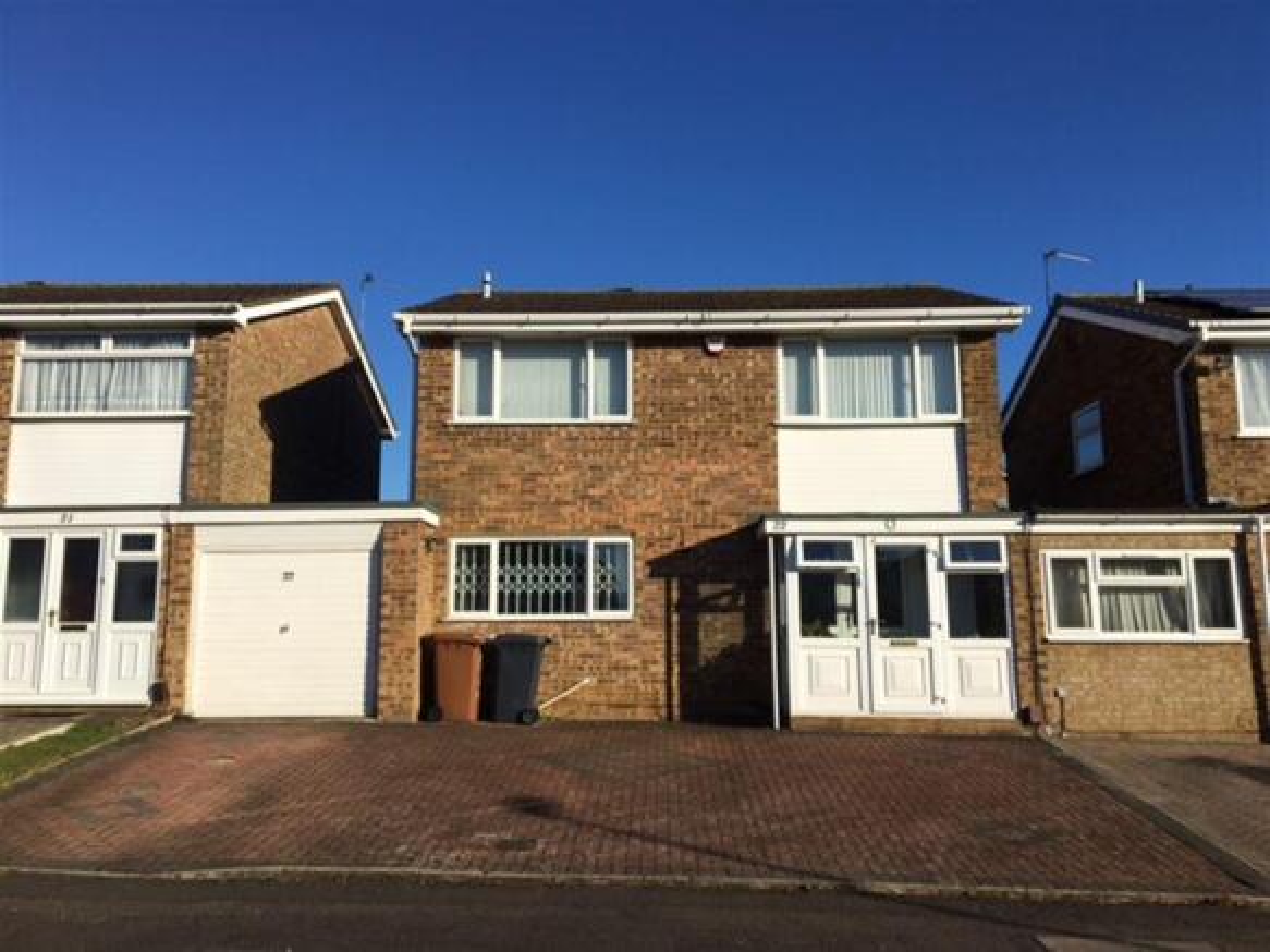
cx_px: 635
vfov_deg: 48.2
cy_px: 476
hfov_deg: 61.7
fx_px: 1064
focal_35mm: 29
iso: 25
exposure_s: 1/2564
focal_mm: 4.15
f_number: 2.2
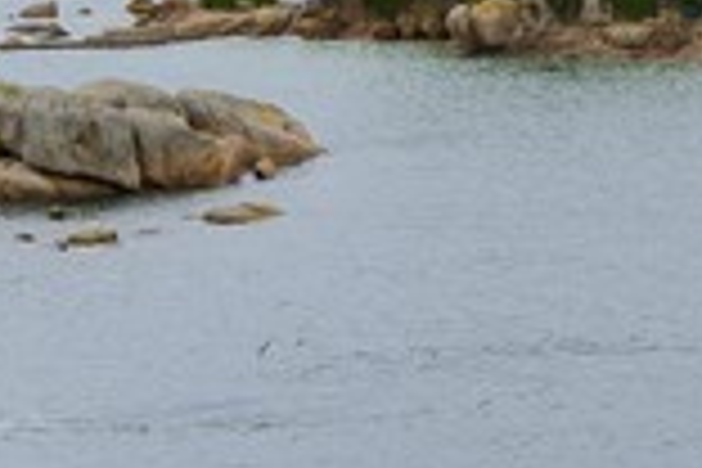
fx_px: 5791
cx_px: 198
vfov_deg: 4.6
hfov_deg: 6.9
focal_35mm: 297
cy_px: 0
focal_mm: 110
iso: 400
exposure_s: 1/250
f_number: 8
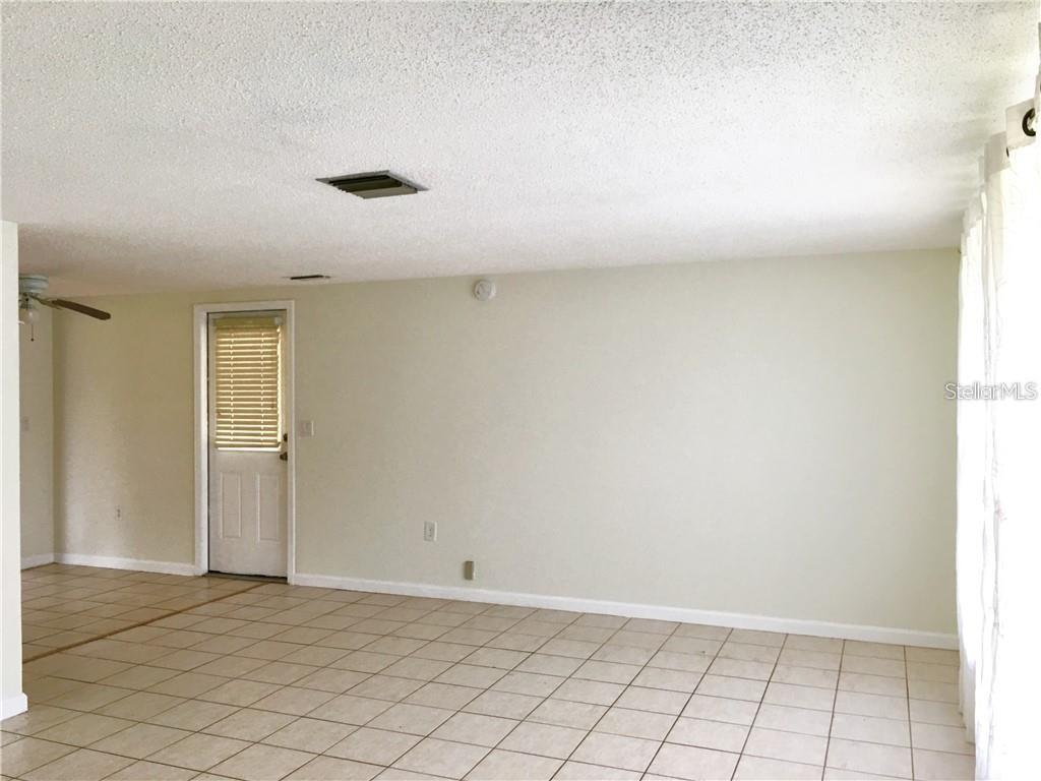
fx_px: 872
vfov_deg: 48.2
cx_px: 520
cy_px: 390
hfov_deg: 61.7
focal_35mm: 29
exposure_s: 1/30
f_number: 2.2
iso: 32
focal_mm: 4.15
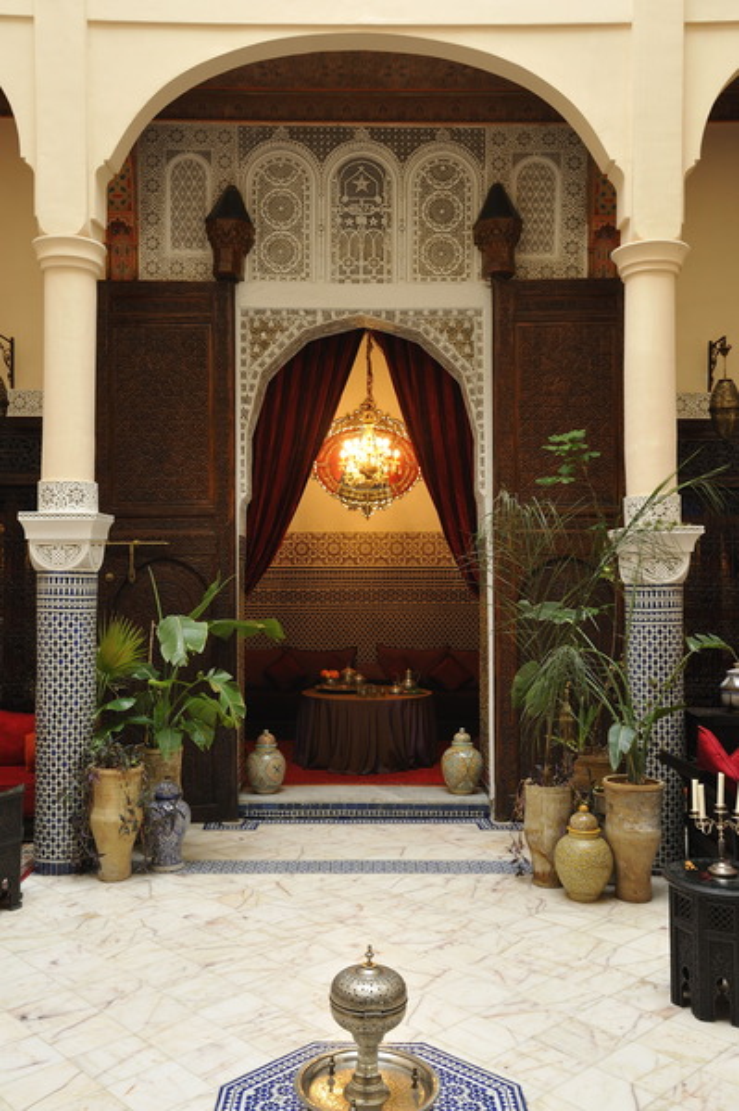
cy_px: 556
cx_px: 370
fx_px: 925
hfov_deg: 43.5
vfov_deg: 62.0
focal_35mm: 30
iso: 400
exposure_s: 1/3
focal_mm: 30
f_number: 11
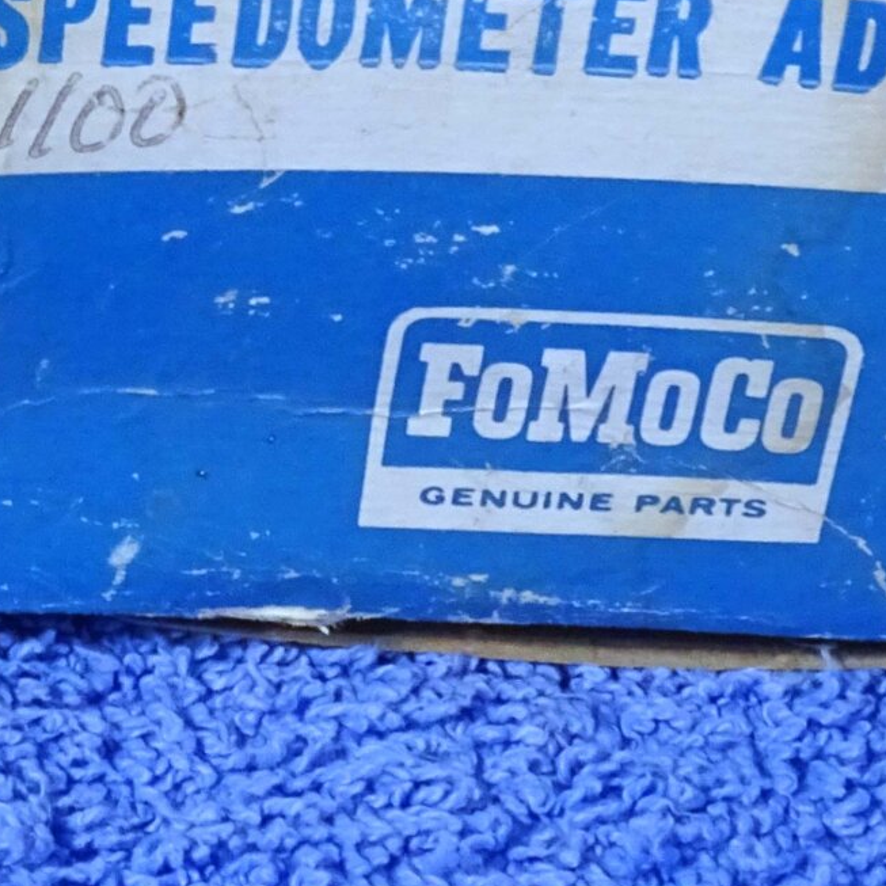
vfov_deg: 8.9
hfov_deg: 8.9
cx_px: -84
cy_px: -72
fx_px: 5618
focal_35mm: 194
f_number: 4.5
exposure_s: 1/20
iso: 800
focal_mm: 9.52
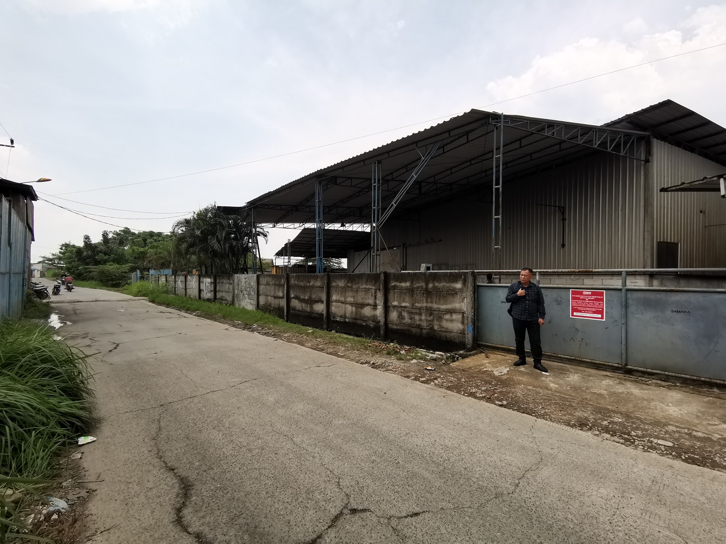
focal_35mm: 16
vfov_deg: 78.1
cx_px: 363
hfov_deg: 94.5
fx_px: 336
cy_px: 272
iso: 50
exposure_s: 1/943
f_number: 2.2
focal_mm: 2.35
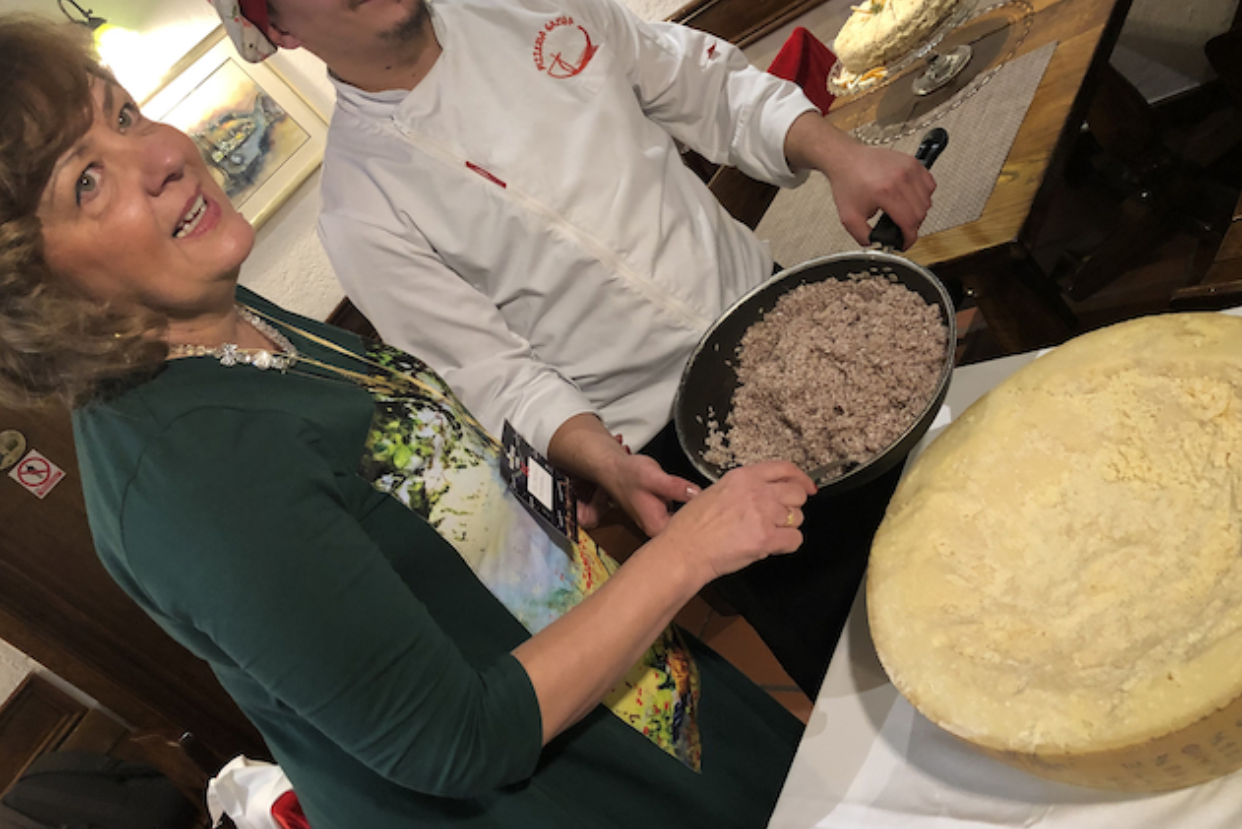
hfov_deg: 61.9
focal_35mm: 30
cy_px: 372
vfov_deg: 43.6
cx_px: 620
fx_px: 1035
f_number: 1.8
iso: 100
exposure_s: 1/11
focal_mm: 3.99
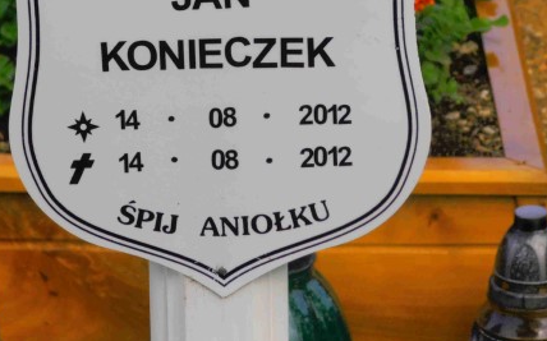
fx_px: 4679
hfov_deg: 6.7
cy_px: 92
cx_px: 211
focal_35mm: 314
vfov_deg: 4.2
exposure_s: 1/250
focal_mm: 35.05
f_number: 5.8
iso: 80
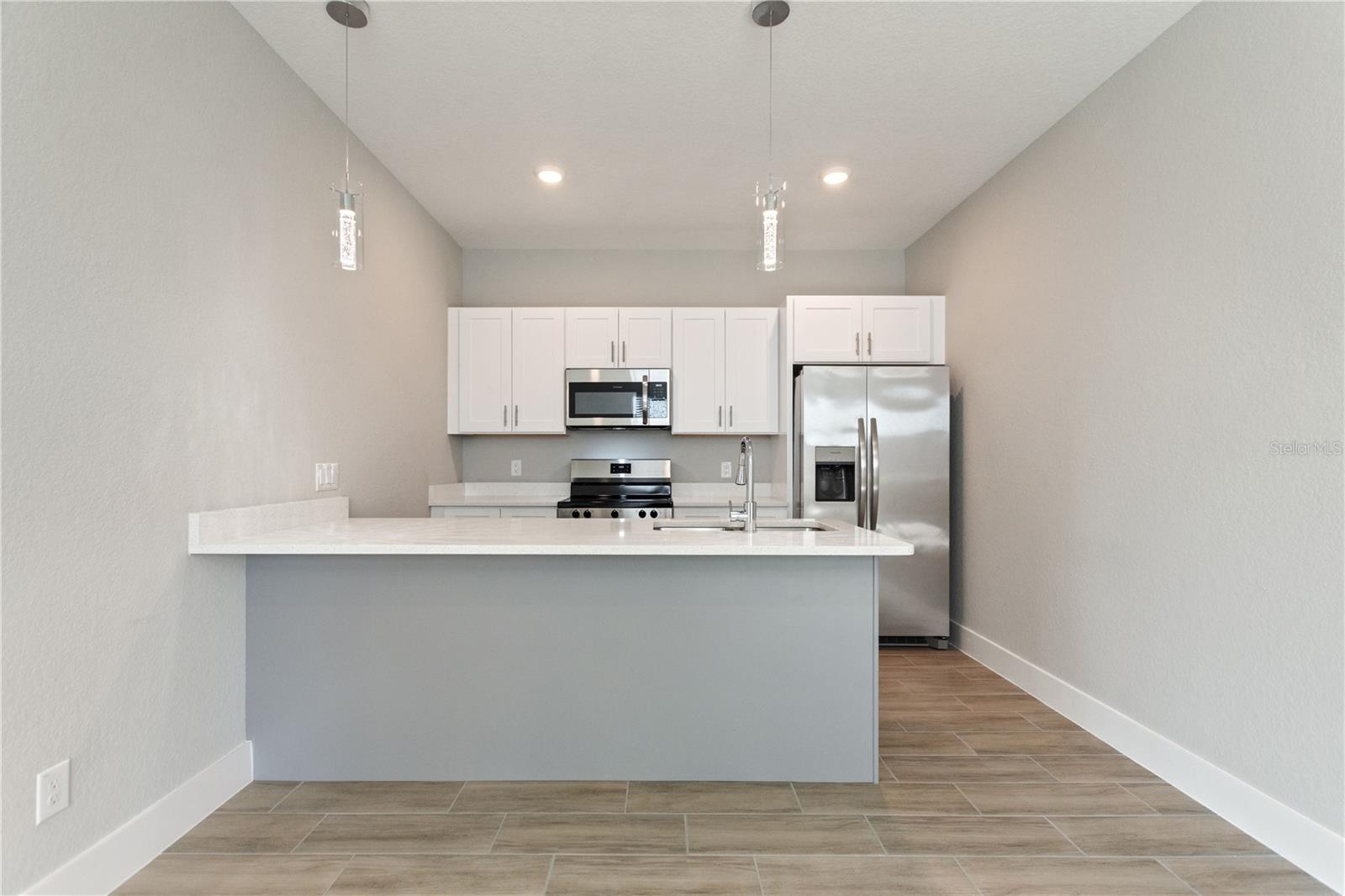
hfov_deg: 100.4
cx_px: 672
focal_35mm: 15
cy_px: 448
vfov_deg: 77.3
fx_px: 560
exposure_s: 1/15
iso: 400
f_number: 4.5
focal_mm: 10
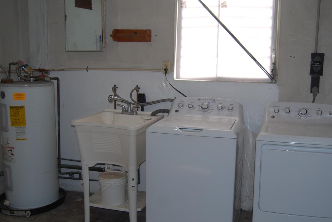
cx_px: 196
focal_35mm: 37
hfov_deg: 51.6
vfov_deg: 36.0
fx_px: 342
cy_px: 117
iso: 200
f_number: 3.5
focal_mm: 18
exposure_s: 1/60
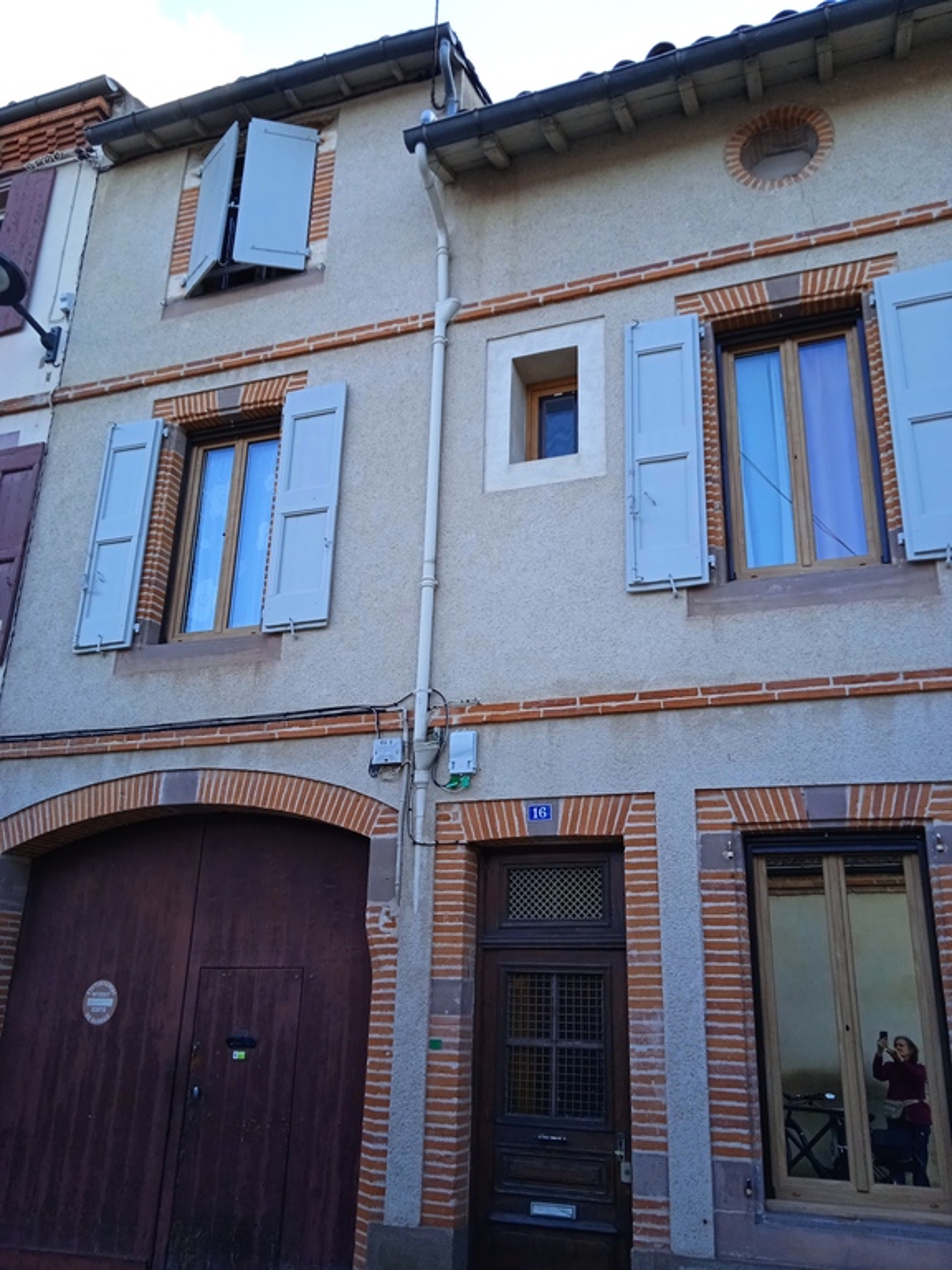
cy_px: 635
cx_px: 476
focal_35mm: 28
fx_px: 1027
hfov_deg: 49.7
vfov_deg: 63.4
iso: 100
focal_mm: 3.43
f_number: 2.2
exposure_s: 1/241
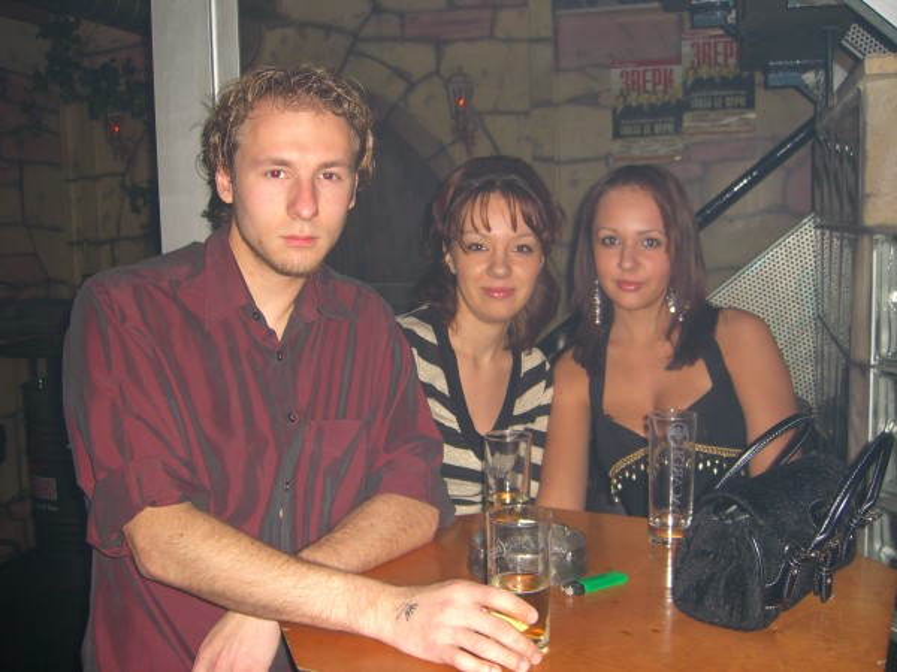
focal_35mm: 38
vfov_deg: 37.7
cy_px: 336
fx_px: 985
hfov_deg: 49.0
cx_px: 448
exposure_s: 1/60
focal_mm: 7.9
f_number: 2.8
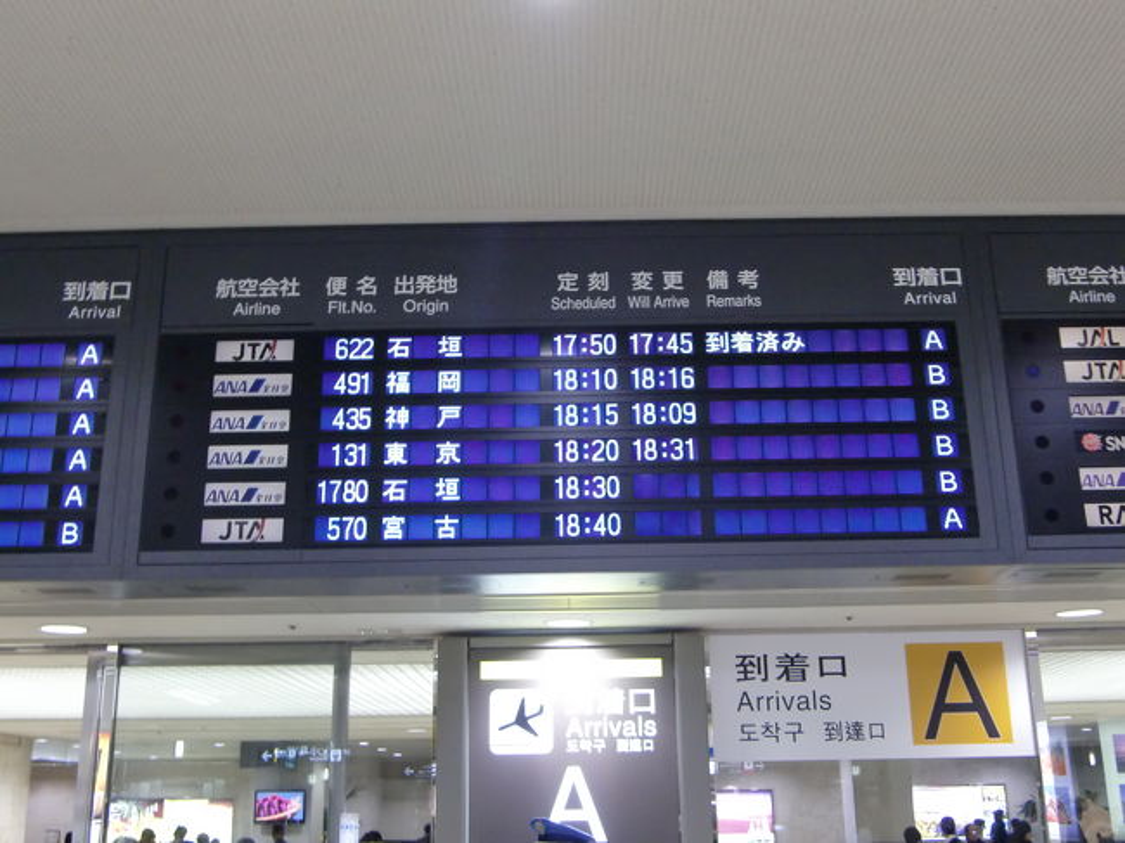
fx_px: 1267
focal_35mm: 39
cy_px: 422
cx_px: 562
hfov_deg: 47.9
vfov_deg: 36.8
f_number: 3
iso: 400
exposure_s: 1/40
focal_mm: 6.9
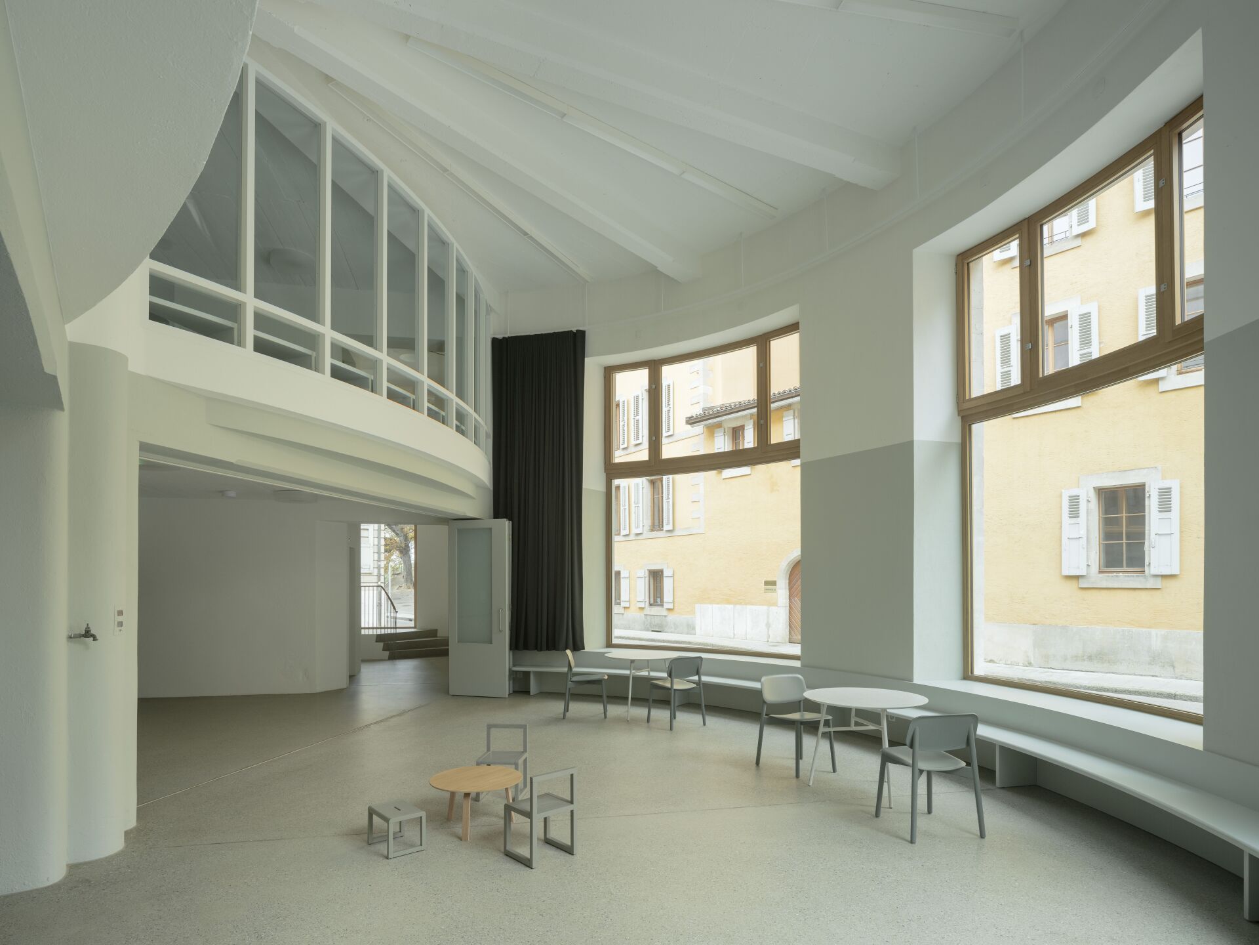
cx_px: 630
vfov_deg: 68.7
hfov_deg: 84.7
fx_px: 691
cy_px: 472
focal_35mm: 19
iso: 100
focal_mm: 24
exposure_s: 1
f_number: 13
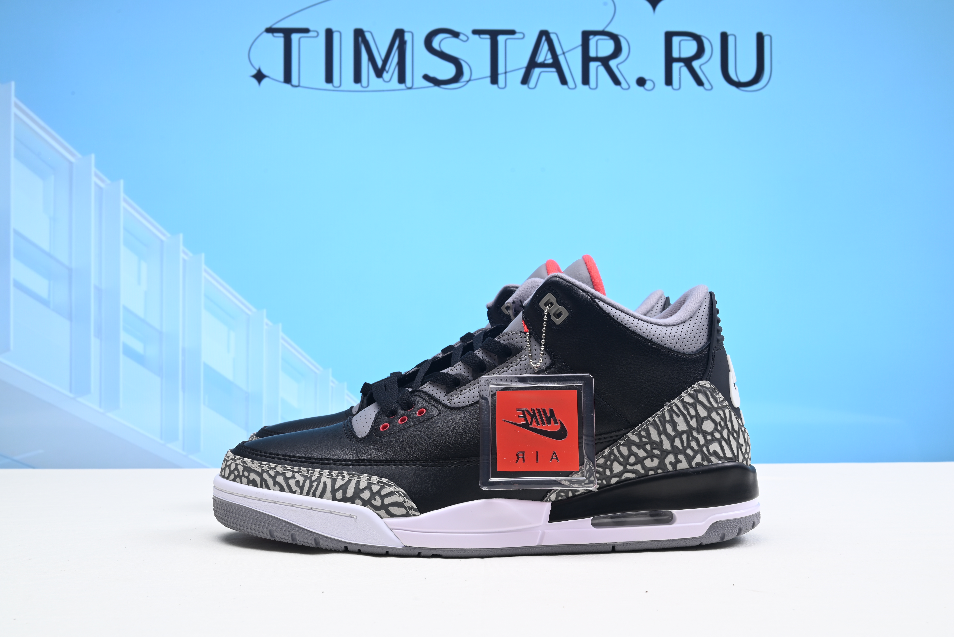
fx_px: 1087
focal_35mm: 41
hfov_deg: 47.4
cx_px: 477
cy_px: 318
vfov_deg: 32.7
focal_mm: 41
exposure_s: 1/2
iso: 100
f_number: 16
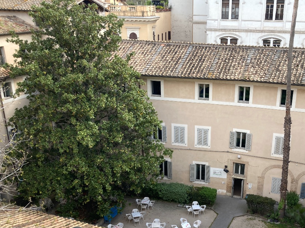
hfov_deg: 43.5
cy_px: 168
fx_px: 379
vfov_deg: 33.0
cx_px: 190
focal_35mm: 43
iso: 20
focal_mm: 3.99
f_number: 1.8
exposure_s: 1/300
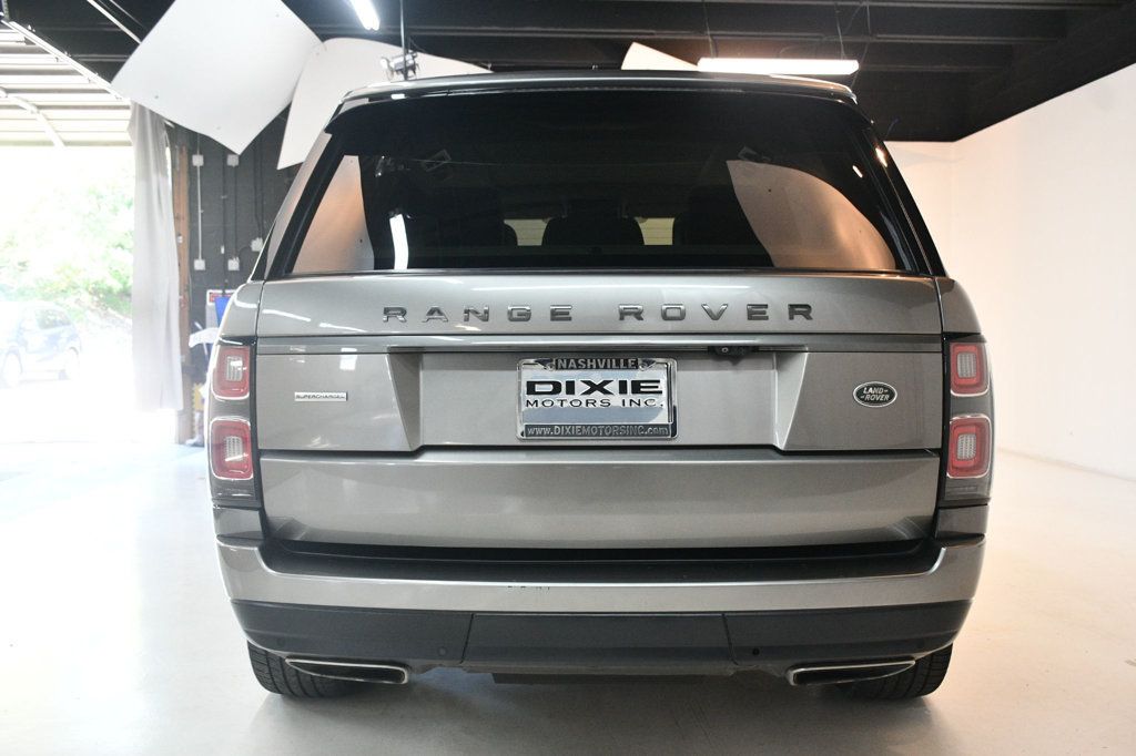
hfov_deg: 57.2
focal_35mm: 33
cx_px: 568
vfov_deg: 39.9
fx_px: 1041
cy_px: 378
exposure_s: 1/125
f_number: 3.5
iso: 1800
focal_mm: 22
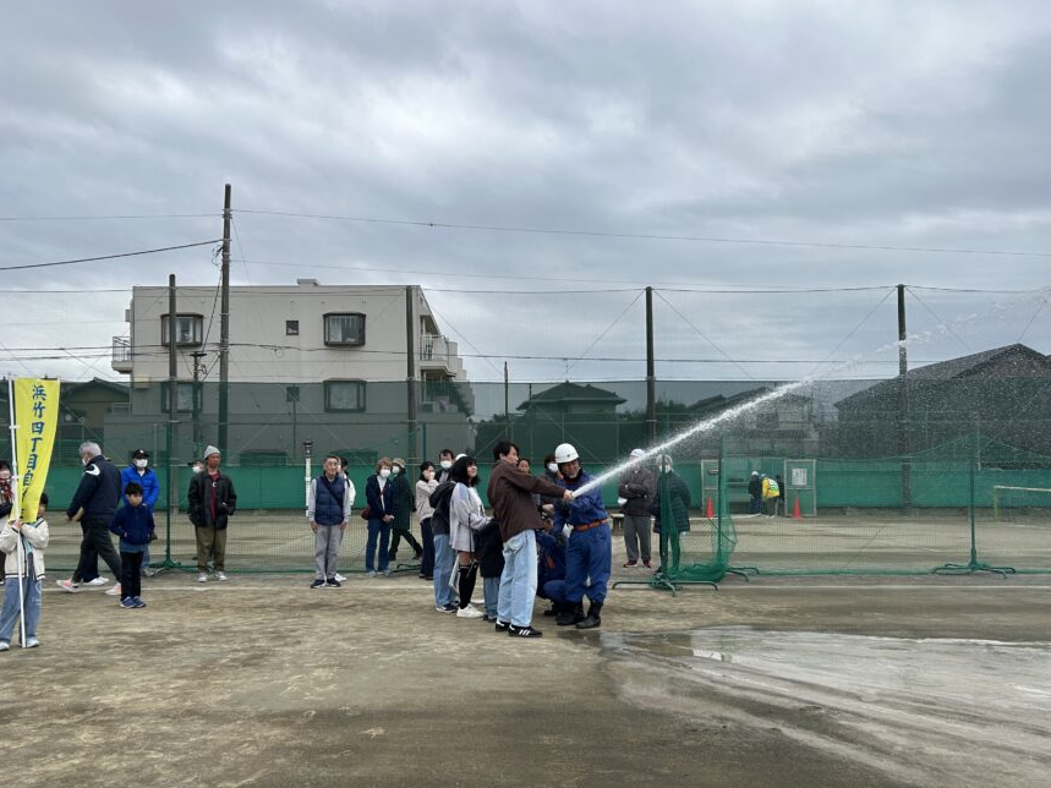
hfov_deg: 58.3
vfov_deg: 45.3
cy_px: 449
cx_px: 486
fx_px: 941
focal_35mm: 31
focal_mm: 5.7
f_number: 1.5
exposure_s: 1/2695
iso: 50
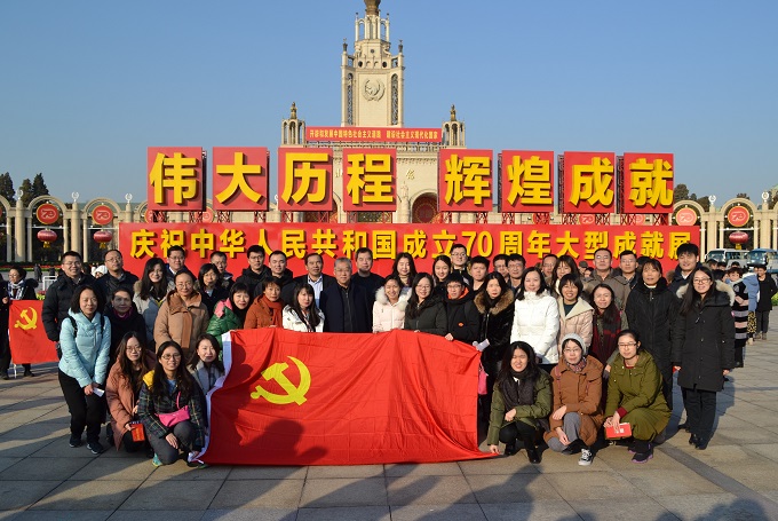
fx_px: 584
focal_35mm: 27
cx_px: 389
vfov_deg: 48.0
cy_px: 260
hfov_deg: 67.3
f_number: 8
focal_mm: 18
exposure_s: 1/250
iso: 100
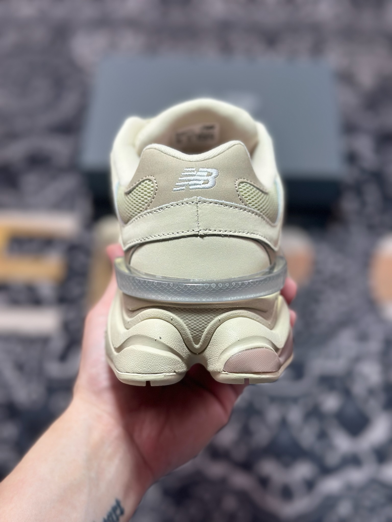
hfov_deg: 30.3
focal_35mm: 48
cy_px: 261
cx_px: 196
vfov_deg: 39.7
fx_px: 725
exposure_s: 1/475
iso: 80
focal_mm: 6.86
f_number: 1.78
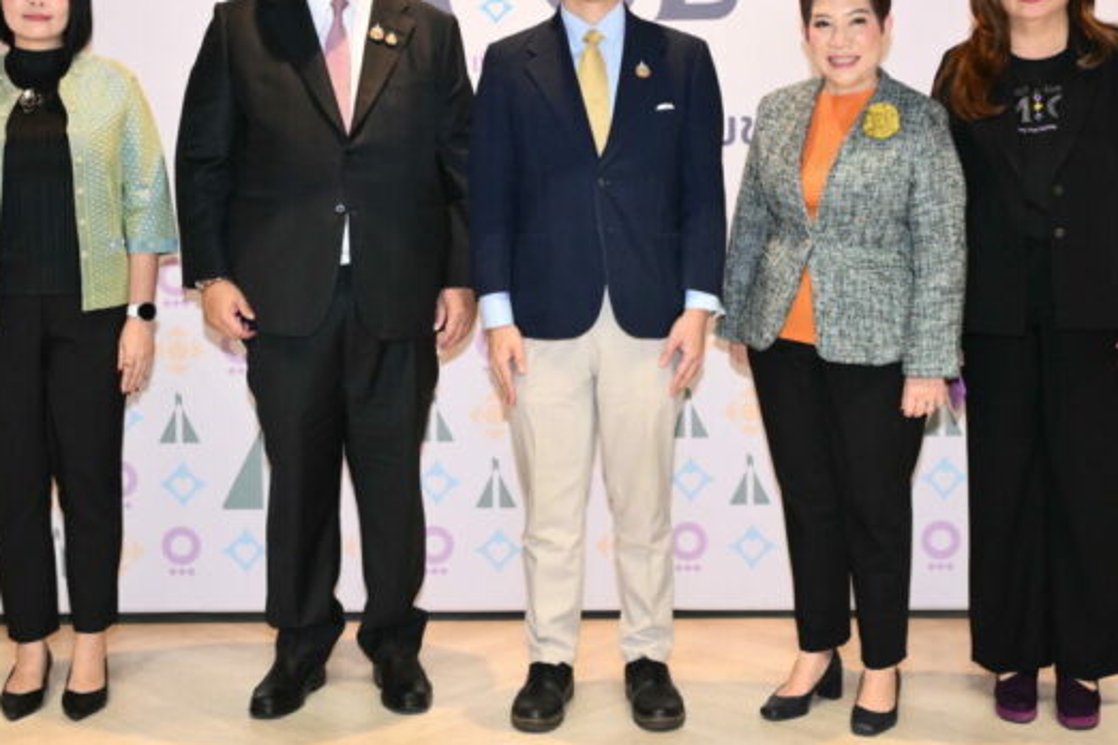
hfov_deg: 37.5
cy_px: 233
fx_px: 1646
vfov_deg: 25.4
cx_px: 572
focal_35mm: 53
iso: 2000
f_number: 5.6
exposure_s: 1/100
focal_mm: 36
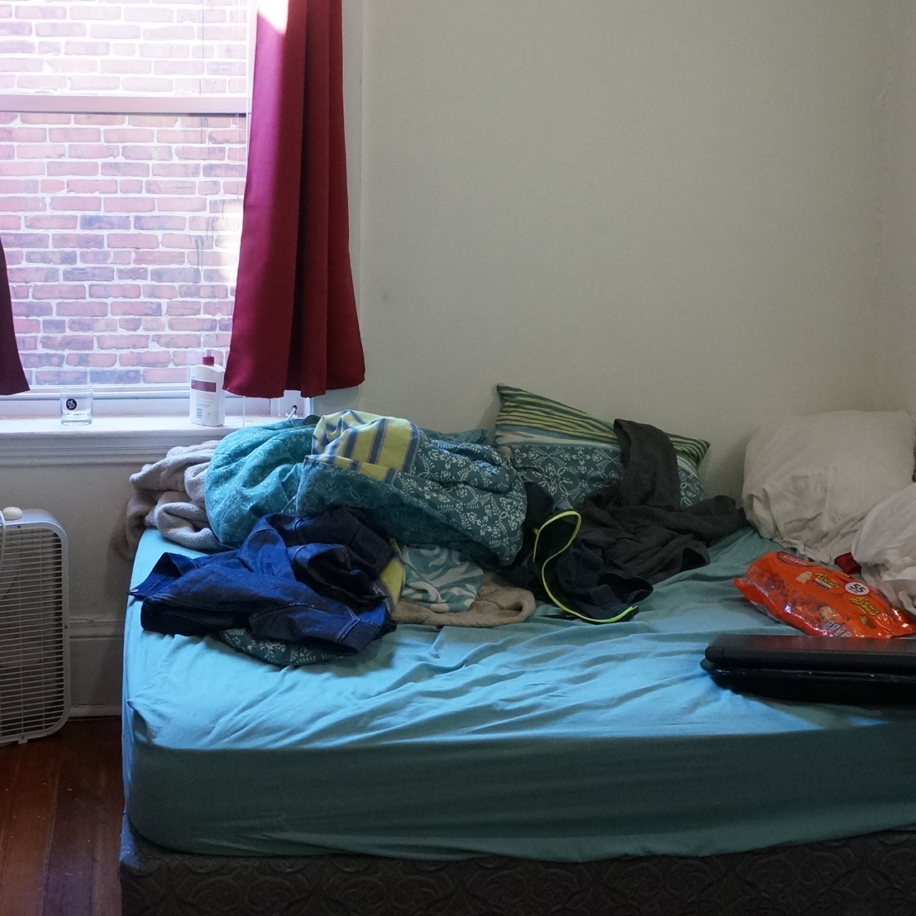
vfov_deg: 36.9
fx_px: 1347
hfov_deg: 37.3
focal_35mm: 45
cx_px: 341
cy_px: 260
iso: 1600
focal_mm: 16
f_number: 4
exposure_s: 1/60
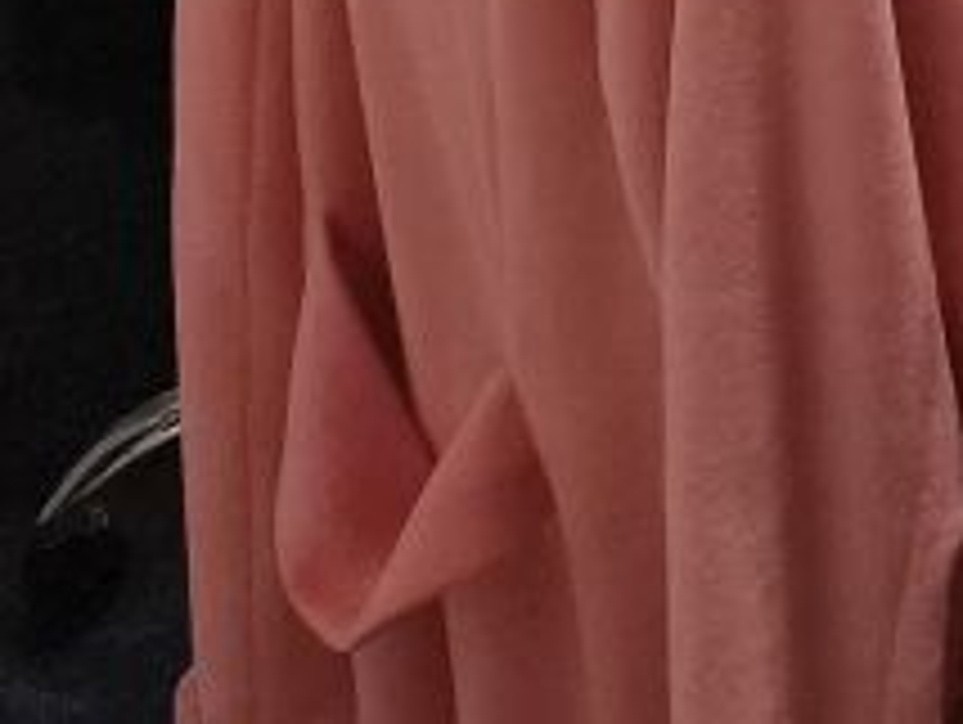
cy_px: -1340
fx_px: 3983
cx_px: 2315
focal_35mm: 143
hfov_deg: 11.4
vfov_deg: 8.8
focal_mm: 6.4
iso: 320
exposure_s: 1/120
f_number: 1.8
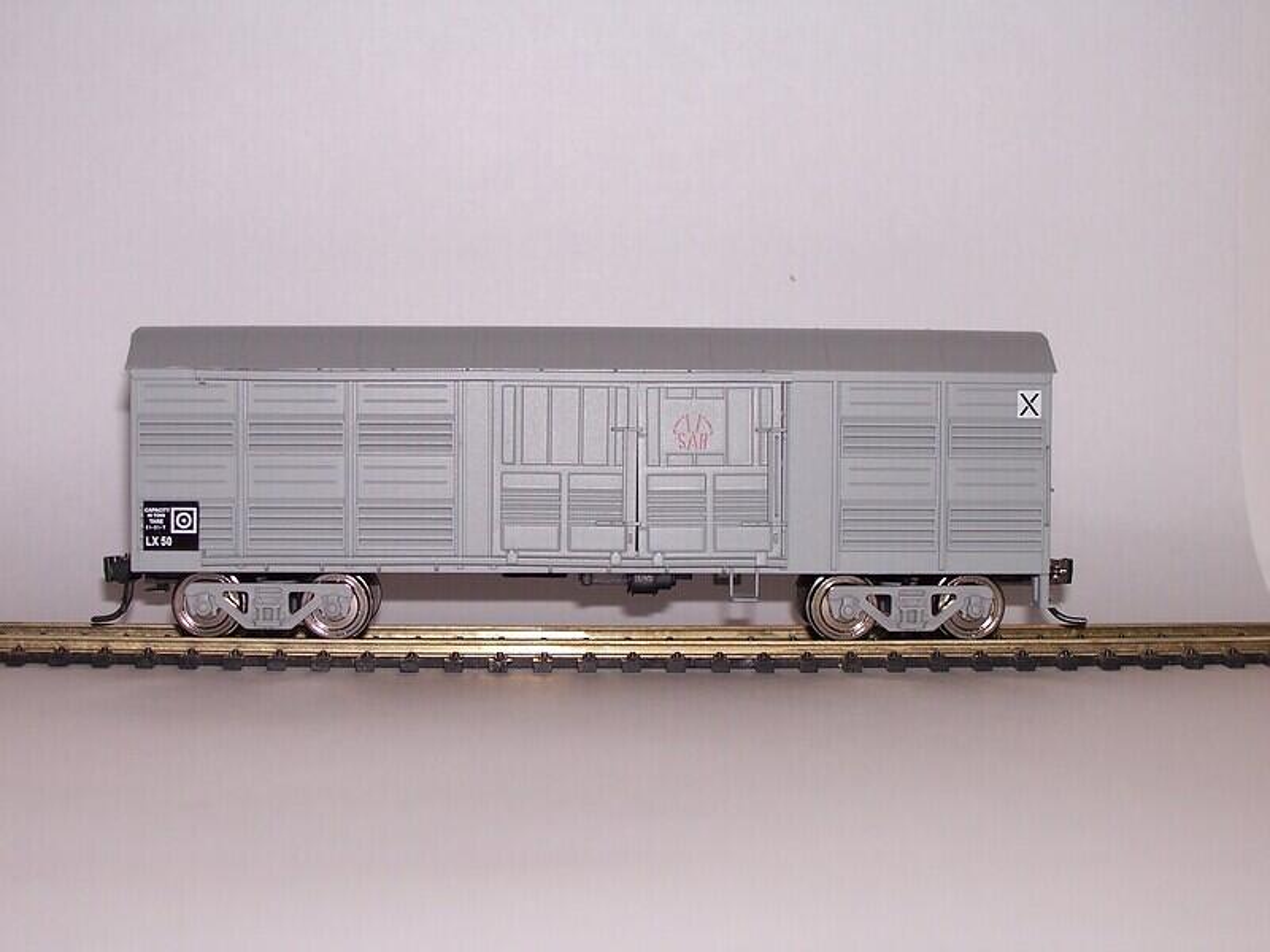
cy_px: 476
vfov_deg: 24.4
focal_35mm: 60
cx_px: 635
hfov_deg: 32.2
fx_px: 2201
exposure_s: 1/90
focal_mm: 10.3
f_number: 2.8
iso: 80
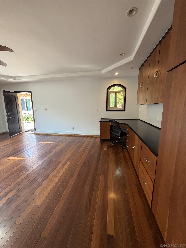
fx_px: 100
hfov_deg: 85.7
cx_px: 93
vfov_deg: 102.1
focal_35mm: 14
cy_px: 124
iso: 200
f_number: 2.2
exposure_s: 1/60
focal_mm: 2.22
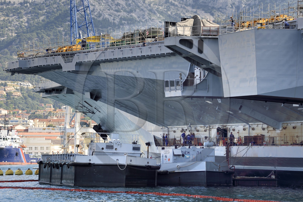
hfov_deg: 12.1
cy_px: 101
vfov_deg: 8.1
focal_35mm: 170
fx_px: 1430
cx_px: 152
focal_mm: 170
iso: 200
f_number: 5
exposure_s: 1/640
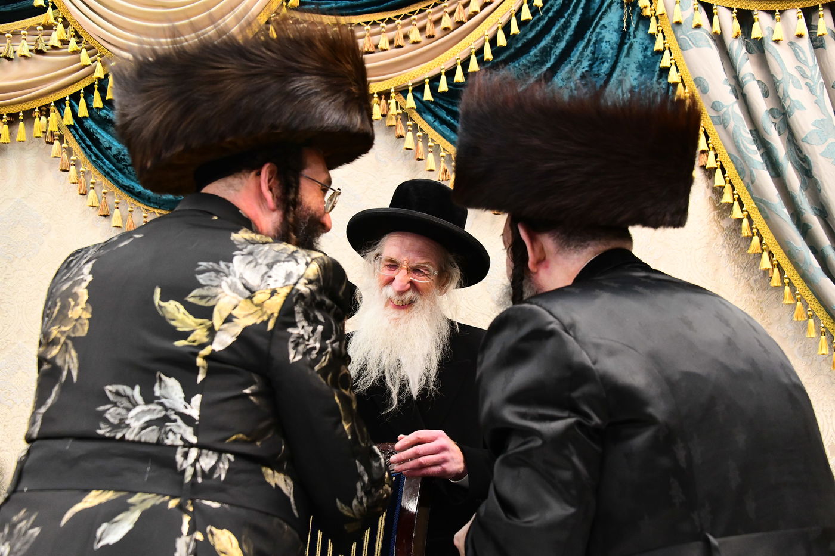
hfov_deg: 43.6
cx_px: 418
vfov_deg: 29.9
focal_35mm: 45
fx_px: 1044
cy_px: 278
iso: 5000
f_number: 5.6
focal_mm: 45
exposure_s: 1/250
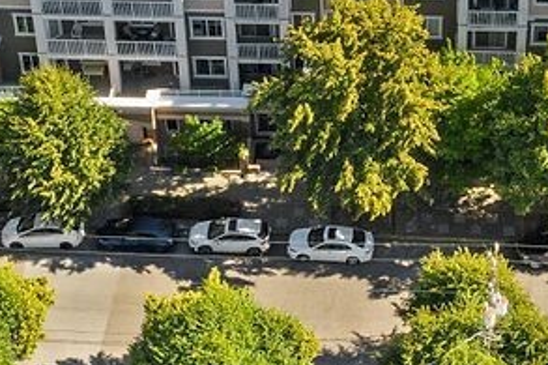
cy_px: -148
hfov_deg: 20.8
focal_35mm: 98
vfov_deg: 13.3
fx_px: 1491
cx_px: 359
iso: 100
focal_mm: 10.26
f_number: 9
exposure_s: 1/240
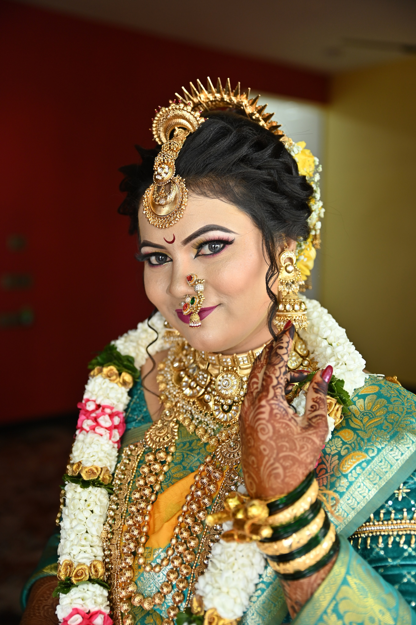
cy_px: 312
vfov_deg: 43.6
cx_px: 208
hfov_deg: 29.8
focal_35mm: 45
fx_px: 781
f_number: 2.8
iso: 200
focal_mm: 45
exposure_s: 1/100
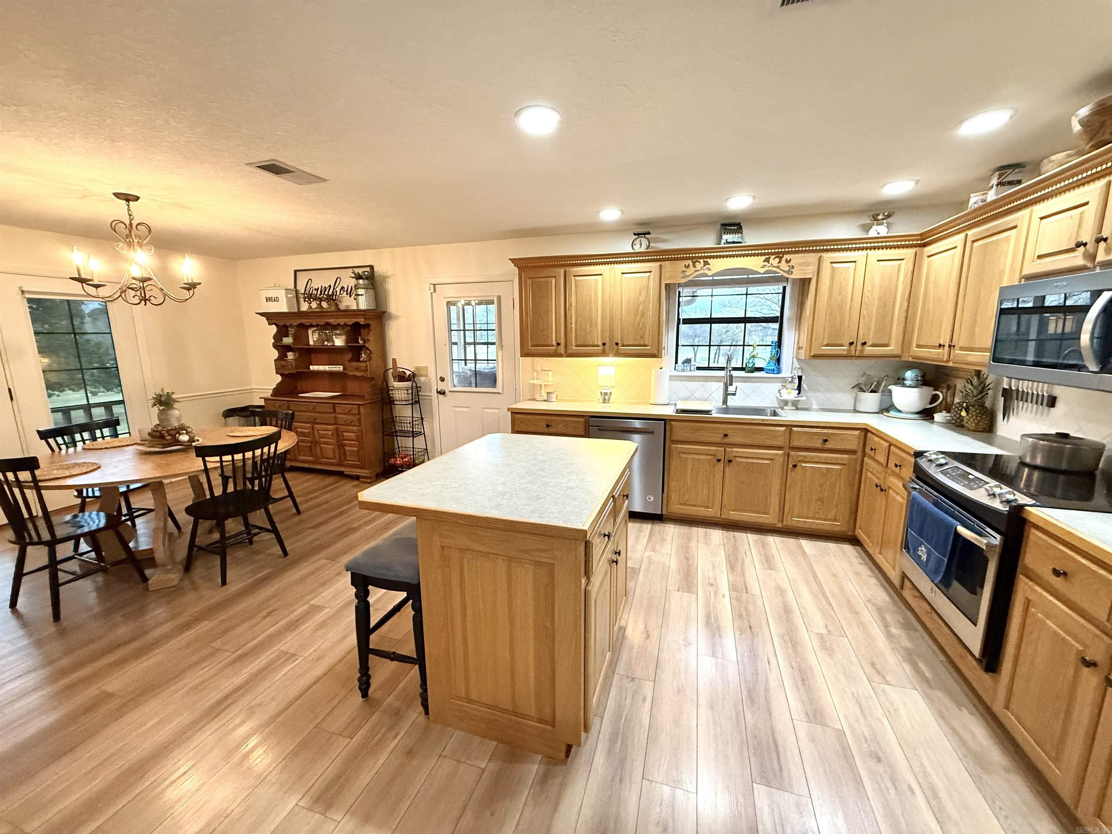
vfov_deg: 85.7
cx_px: 556
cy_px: 417
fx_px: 450
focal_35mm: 14
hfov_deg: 102.1
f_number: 2.2
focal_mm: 2.22
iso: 320
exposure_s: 1/60
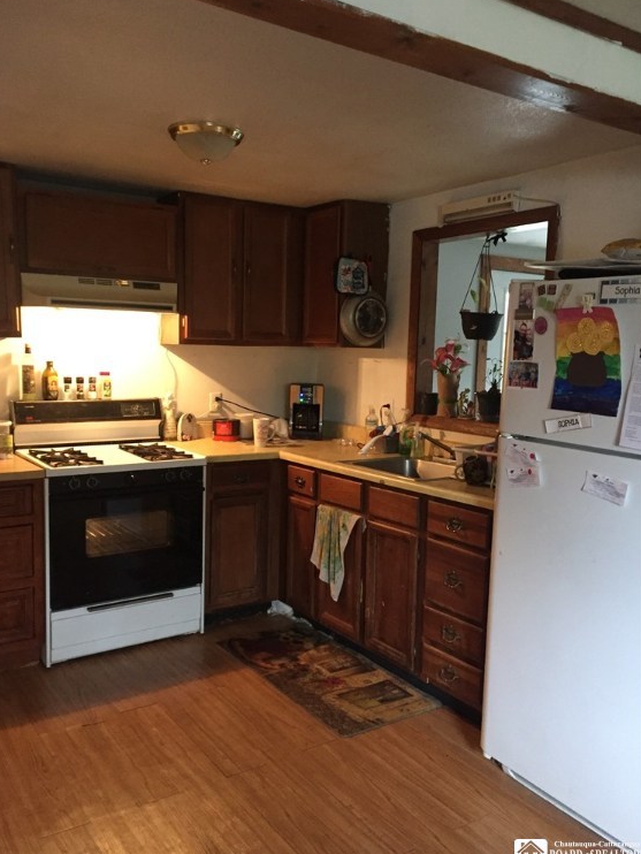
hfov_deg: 46.8
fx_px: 740
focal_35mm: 30
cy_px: 429
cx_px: 315
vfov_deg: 59.9
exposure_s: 1/20
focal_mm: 4.15
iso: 250
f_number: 2.2
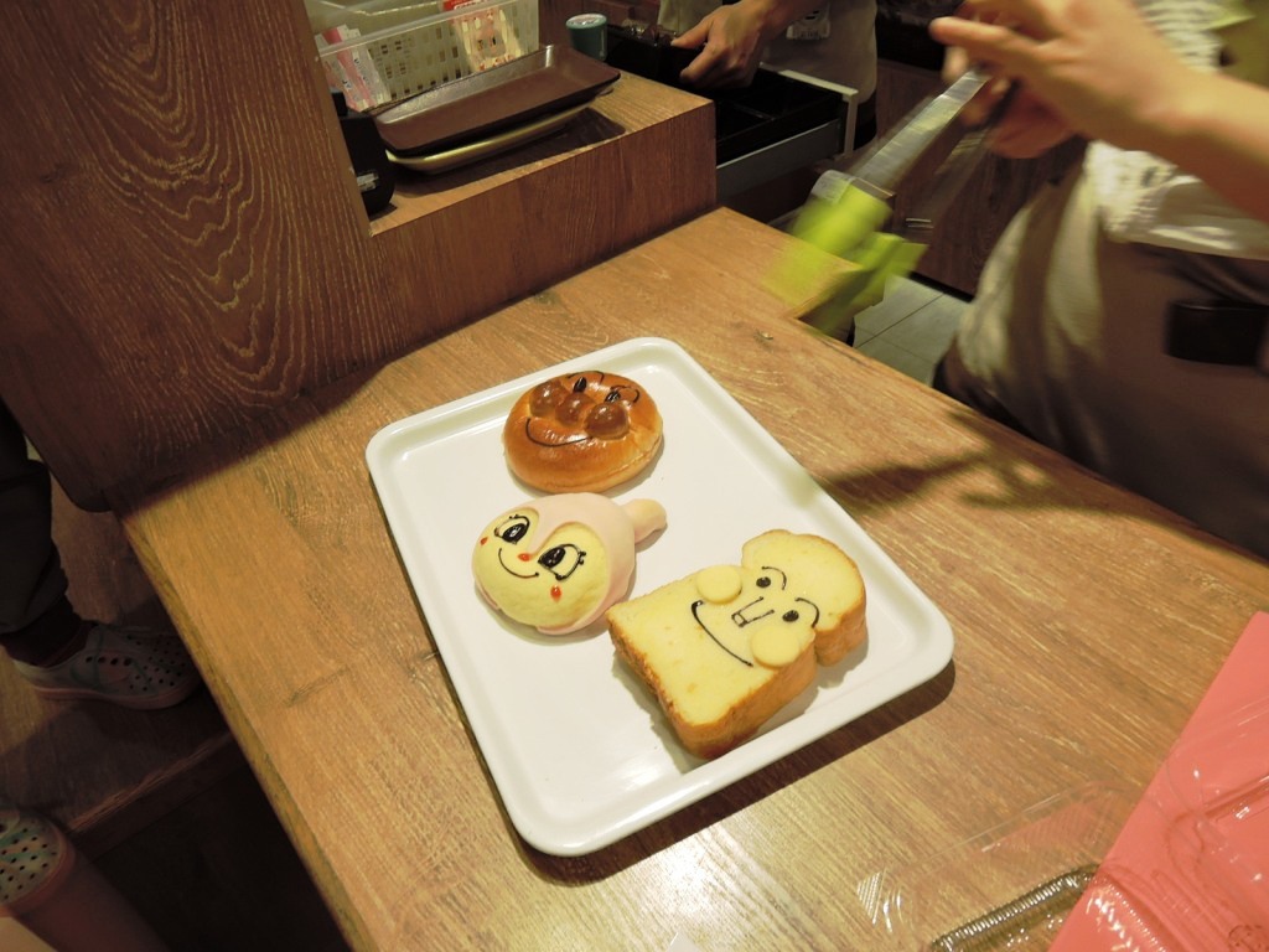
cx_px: 634
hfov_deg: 71.6
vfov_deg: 56.8
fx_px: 880
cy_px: 476
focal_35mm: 24
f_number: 2.8
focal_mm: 5.1
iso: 80
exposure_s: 1/40
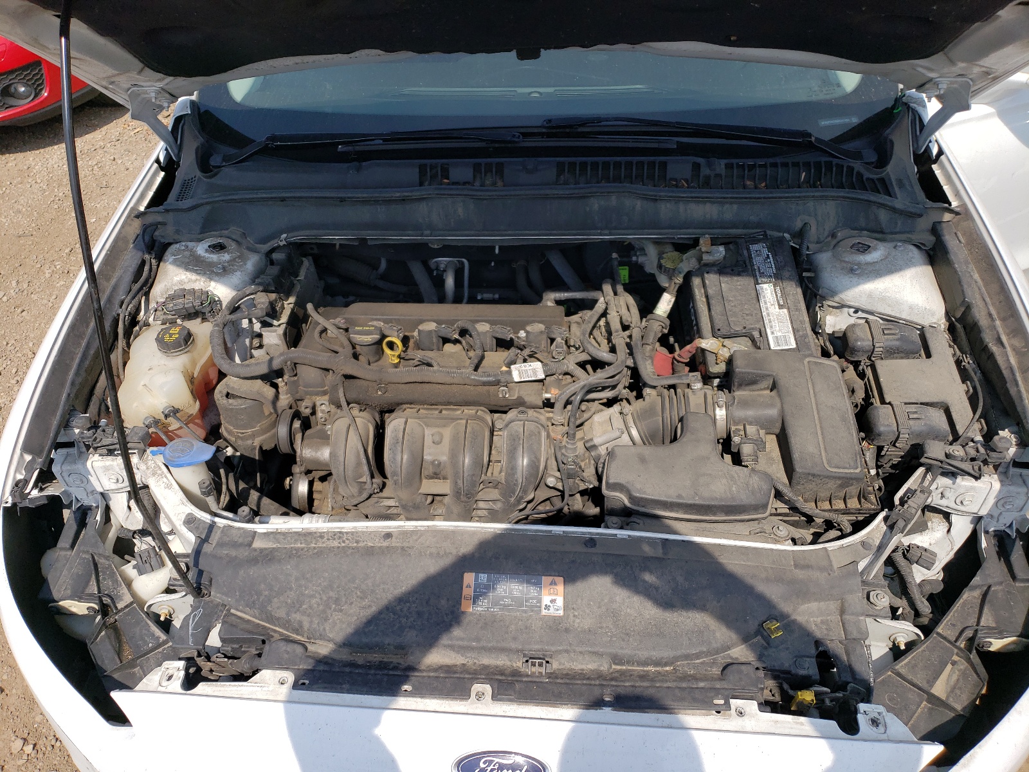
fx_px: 773
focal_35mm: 26
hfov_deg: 67.3
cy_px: 386
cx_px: 514
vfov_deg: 53.1
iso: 50
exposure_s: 1/3333
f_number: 1.5
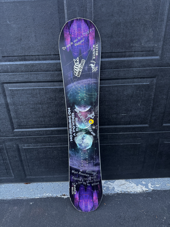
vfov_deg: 71.6
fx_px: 157
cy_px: 114
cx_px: 85
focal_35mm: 24
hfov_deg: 56.8
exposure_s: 1/40
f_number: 1.78
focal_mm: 6.76
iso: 640
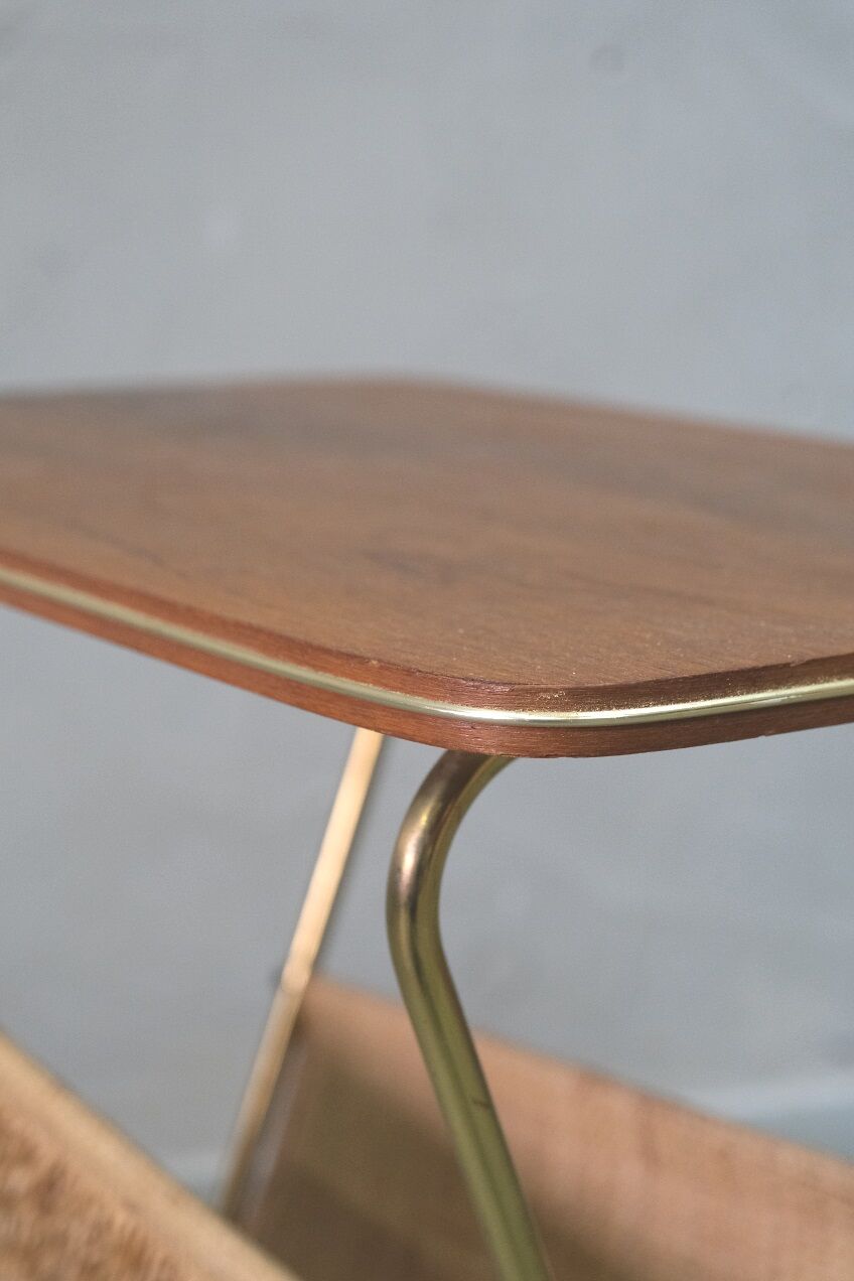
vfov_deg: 30.1
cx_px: 427
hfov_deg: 20.3
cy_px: 640
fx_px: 2384
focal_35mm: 67
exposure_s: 1/60
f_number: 4
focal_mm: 44.7
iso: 2000
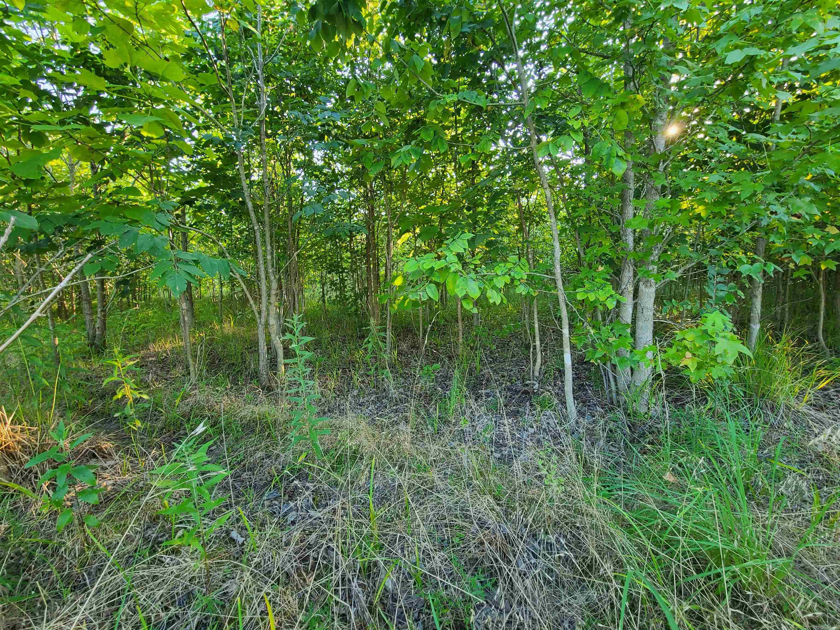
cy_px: 315
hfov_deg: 106.2
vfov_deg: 89.9
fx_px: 315
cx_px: 420
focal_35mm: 13
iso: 80
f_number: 2.2
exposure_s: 1/60
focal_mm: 2.2
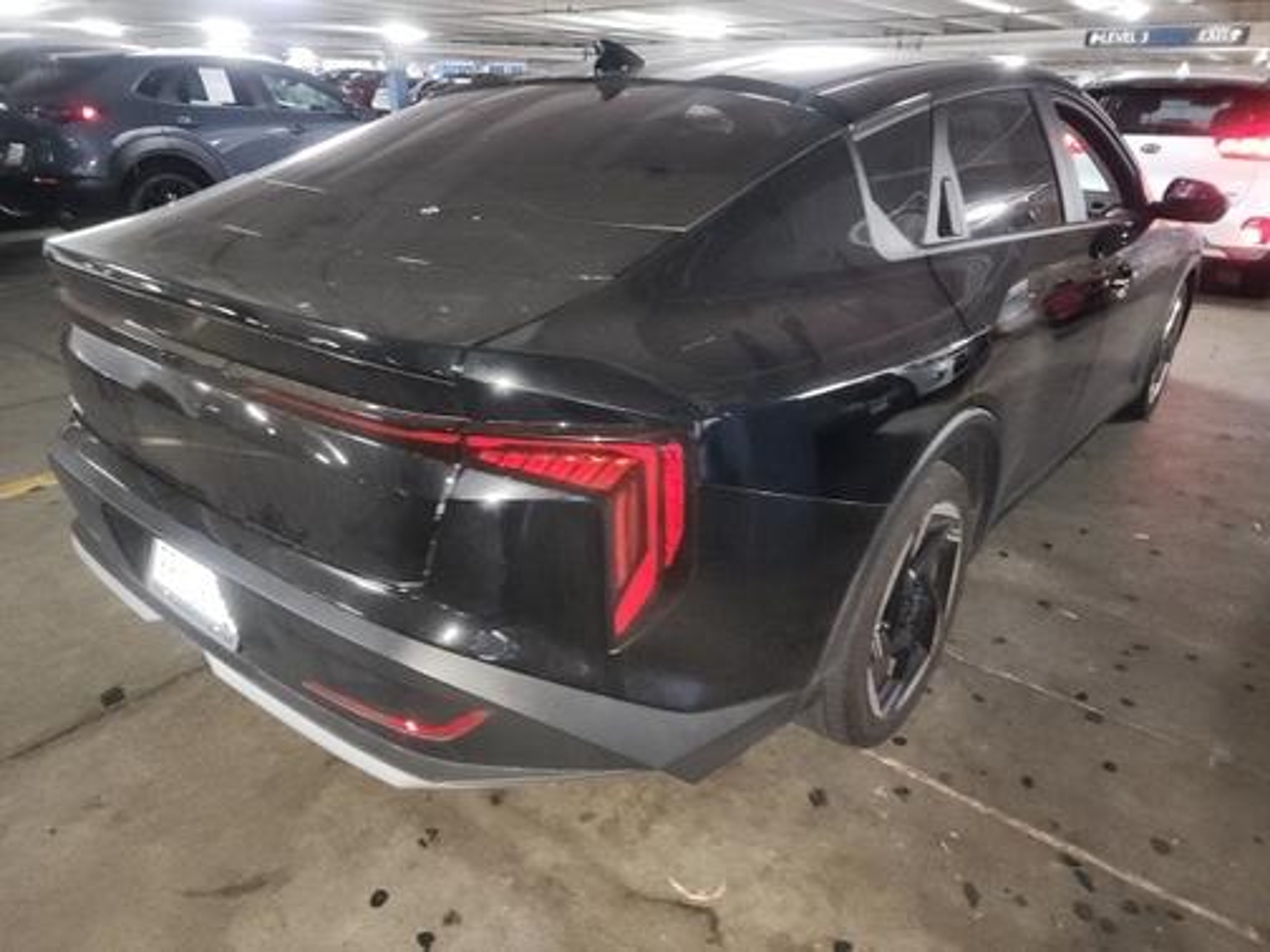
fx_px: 844
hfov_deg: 73.9
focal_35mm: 23
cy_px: 476
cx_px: 635
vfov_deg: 58.9
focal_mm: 6.4
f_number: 1.8
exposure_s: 1/9.99
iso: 2040
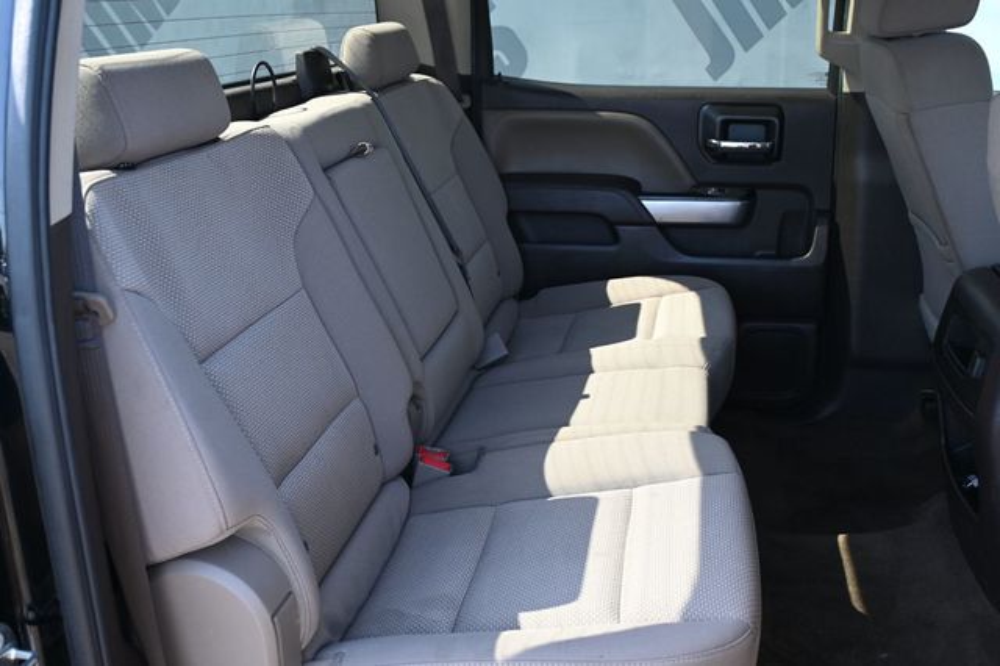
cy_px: 333
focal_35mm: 37
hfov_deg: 52.2
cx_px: 500
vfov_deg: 36.1
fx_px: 1020
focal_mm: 24.5
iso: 400
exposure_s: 1/160
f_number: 4.2
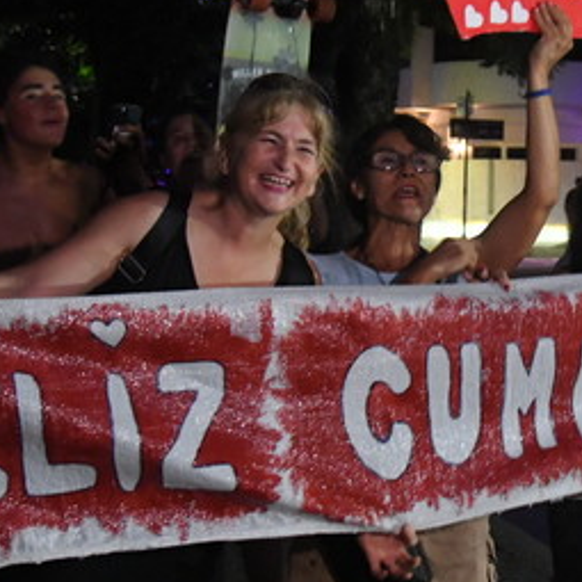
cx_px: 504
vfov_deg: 23.9
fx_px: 1370
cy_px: 205
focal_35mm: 72
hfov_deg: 23.5
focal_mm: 30
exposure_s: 1/50
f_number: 4
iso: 5000
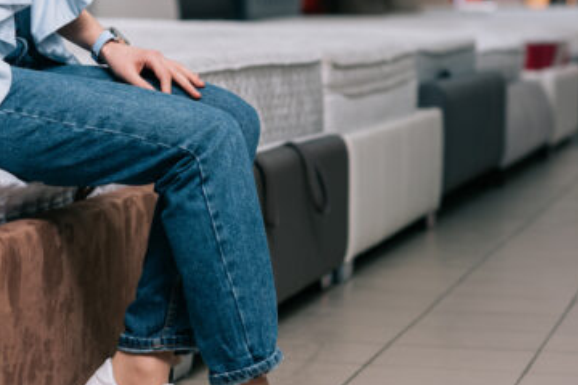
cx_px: 63
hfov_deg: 12.8
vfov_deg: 8.6
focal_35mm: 159
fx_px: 2553
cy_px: 173
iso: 125
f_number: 3.5
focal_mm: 85
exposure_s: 1/160
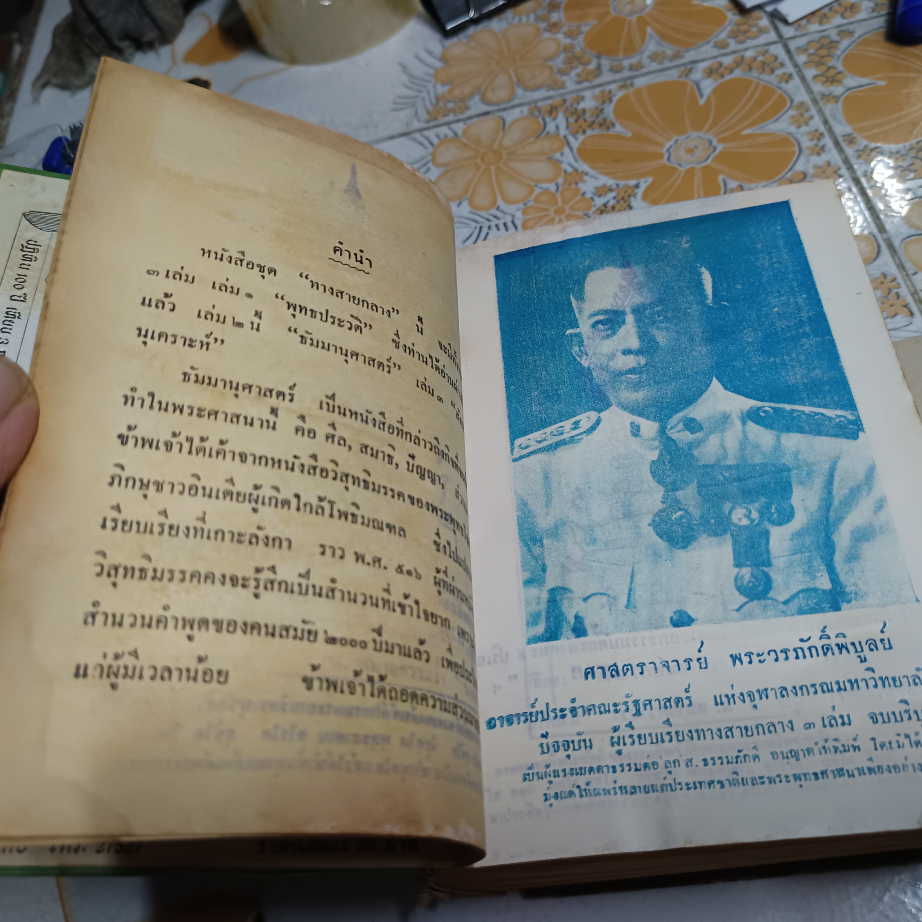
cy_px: 460
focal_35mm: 29
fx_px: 874
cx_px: 480
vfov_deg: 55.6
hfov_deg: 55.6
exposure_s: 1/50
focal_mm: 5.31
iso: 1097
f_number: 1.7
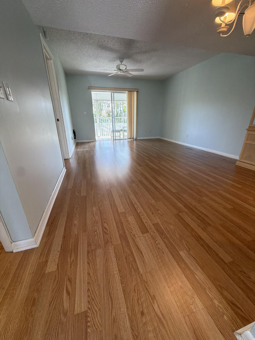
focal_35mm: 14
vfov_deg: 102.1
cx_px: 128
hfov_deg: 85.7
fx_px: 138
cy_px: 170
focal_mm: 2.22
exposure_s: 1/120
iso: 320
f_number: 2.2
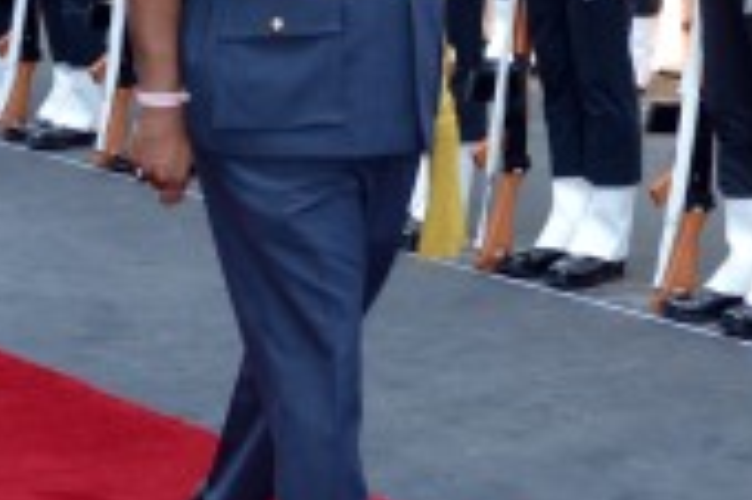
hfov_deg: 16.1
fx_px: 2650
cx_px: 442
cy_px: 80
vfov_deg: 10.7
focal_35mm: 127
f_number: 5.6
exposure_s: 1/125
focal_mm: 24
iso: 200
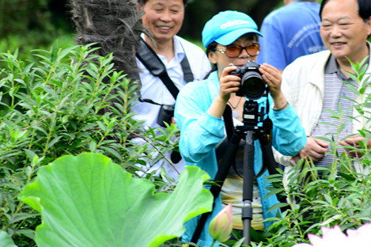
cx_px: 216
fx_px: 5273
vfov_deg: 2.7
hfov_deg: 4.0
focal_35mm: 512
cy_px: 72
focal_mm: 300
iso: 160
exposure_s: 1/125
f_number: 5.6
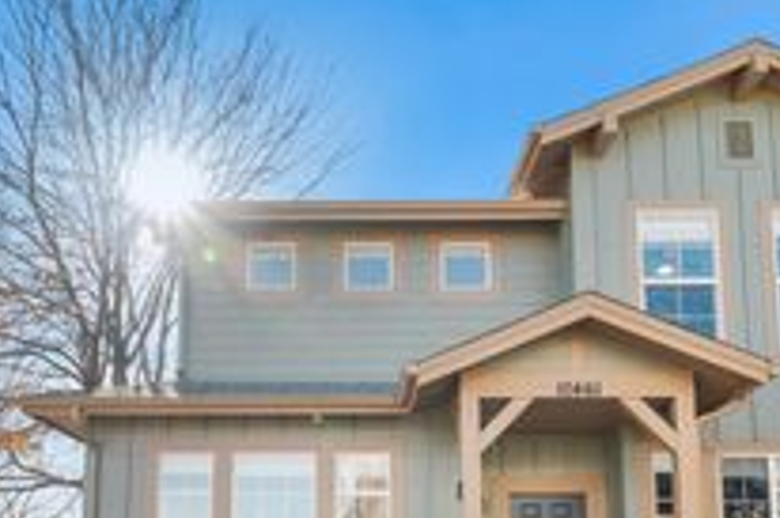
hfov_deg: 55.8
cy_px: 495
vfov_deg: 35.7
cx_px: 367
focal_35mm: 34
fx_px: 736
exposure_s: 1/20
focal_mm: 14
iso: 250
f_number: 8
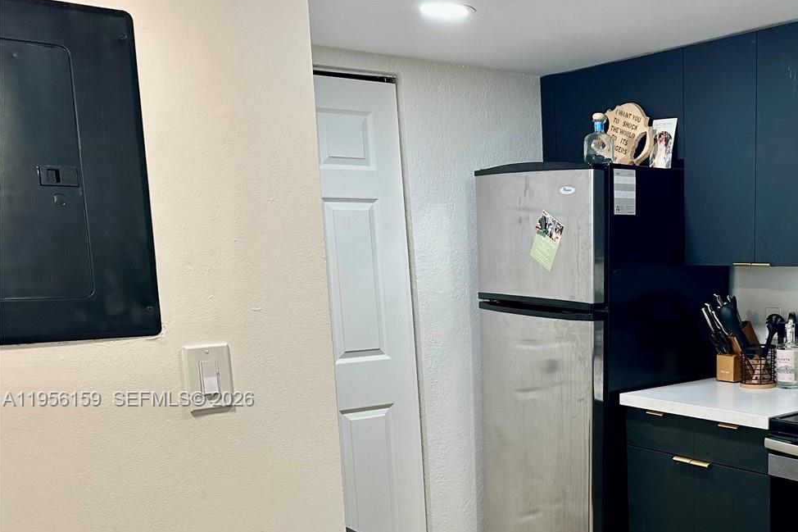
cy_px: 400
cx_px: 654
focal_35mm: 41
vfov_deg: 32.0
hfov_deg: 44.8
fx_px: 909
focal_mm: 6.86
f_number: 1.78
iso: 160
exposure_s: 1/120
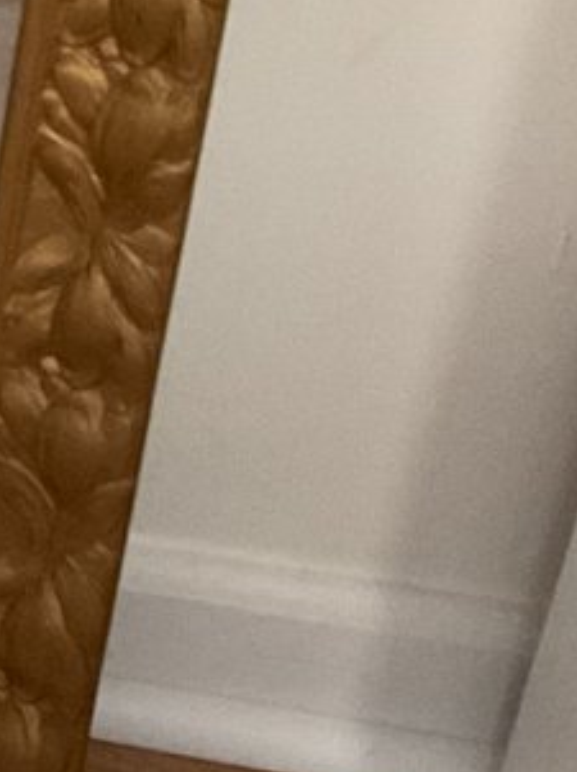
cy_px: -206
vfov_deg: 13.1
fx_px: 3252
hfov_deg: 8.4
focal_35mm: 146
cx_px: -1194
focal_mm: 3
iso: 320
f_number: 1.8
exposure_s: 1/40
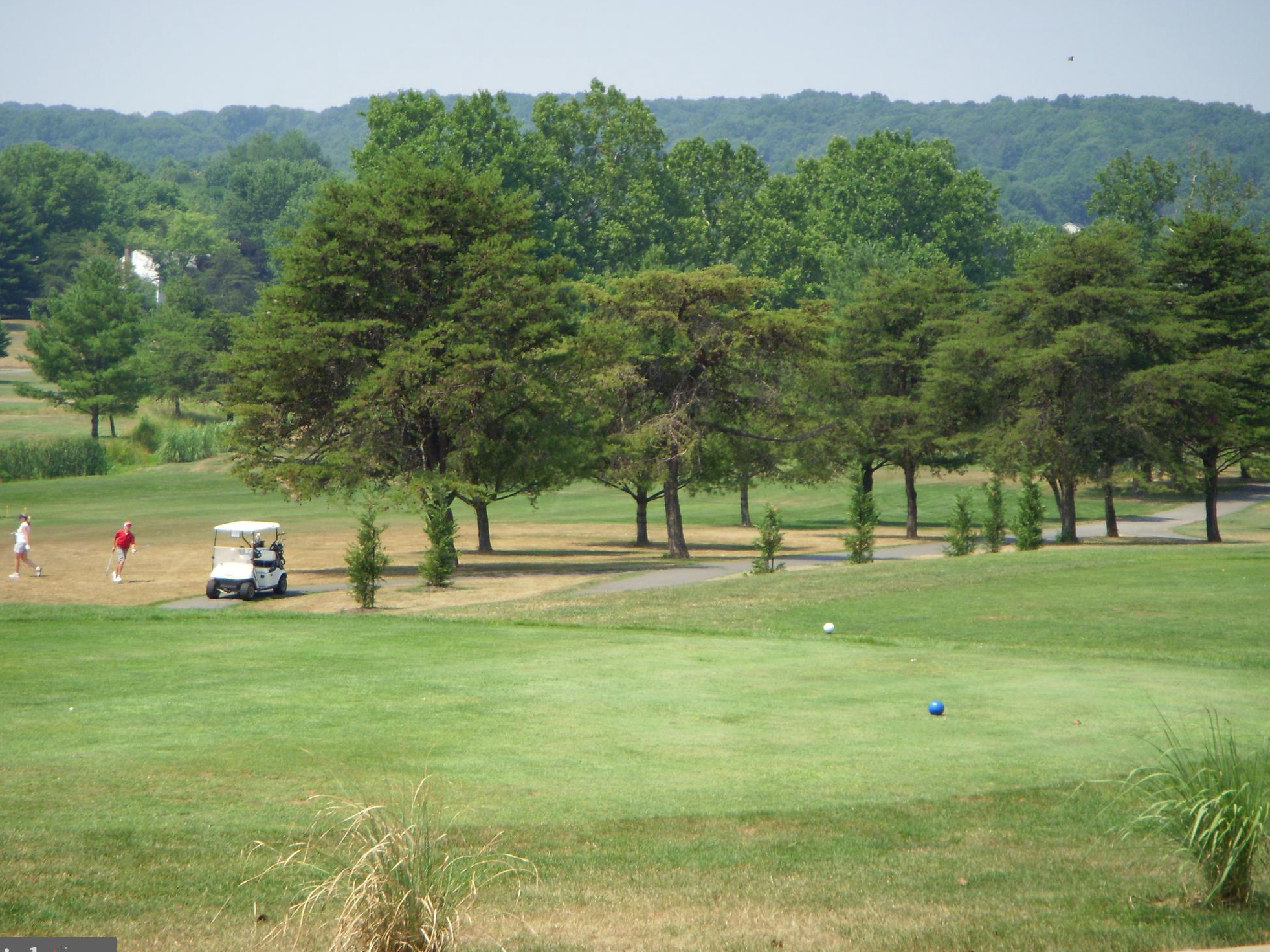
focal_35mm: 119
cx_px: 618
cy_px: 493
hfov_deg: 16.6
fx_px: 4365
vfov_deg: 12.4
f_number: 4.2
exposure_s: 1/400
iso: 100
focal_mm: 18.9
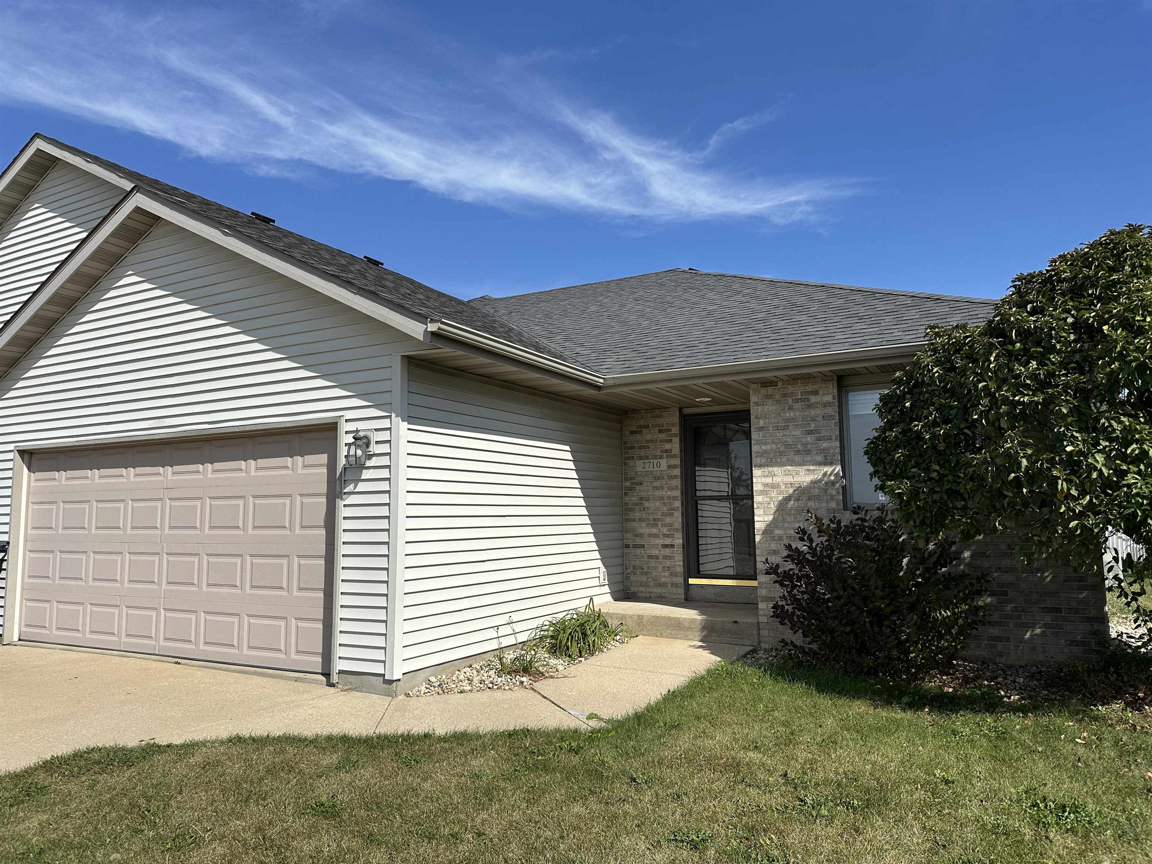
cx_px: 576
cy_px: 432
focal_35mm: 24
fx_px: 799
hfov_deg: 71.6
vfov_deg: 56.8
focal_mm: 6.86
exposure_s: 1/6623
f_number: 1.78
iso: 80
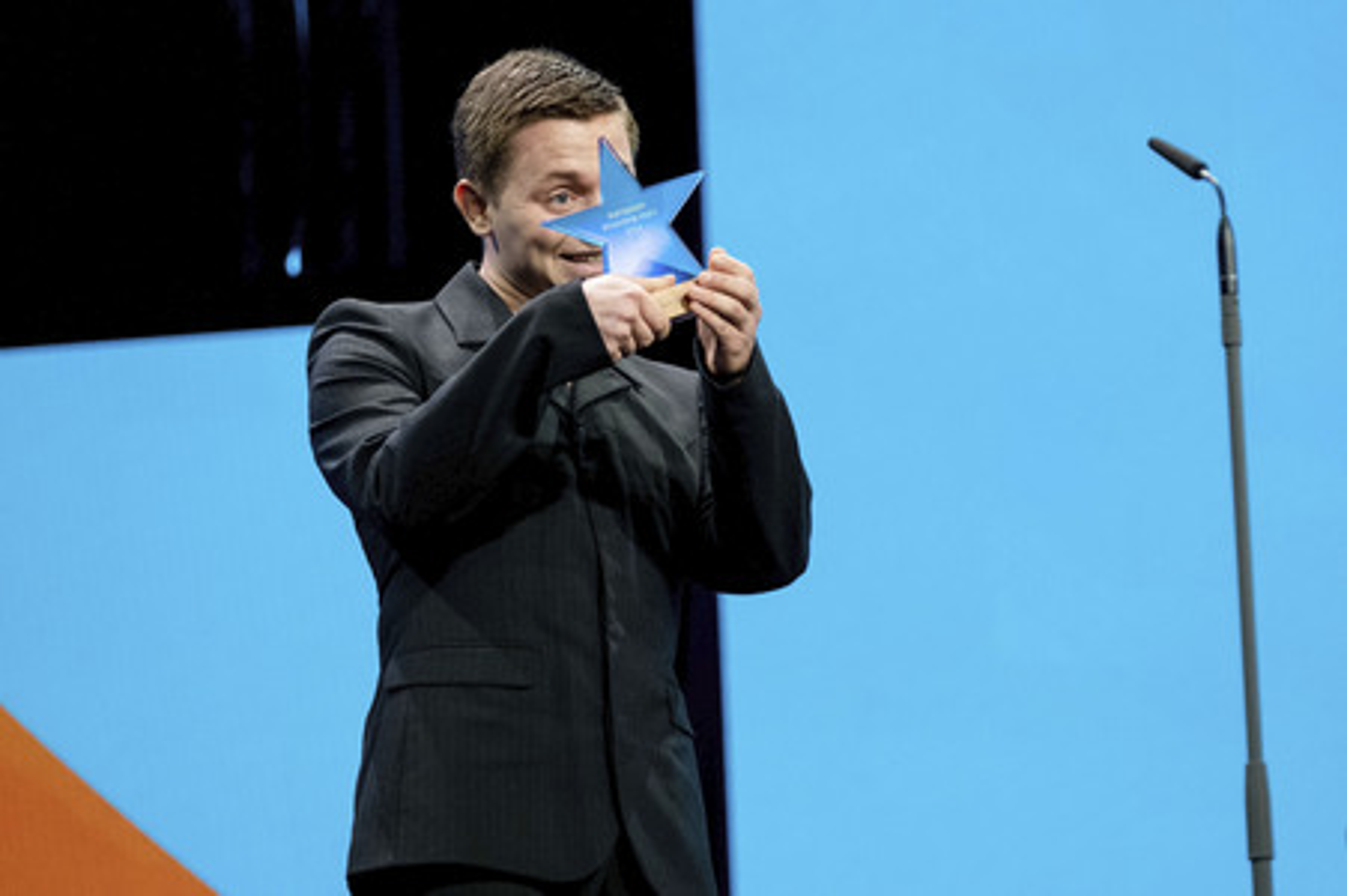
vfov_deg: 7.4
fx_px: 6954
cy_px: 448
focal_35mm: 186
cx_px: 674
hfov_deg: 11.1
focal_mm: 124.3
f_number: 2.8
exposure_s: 1/300
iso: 2500
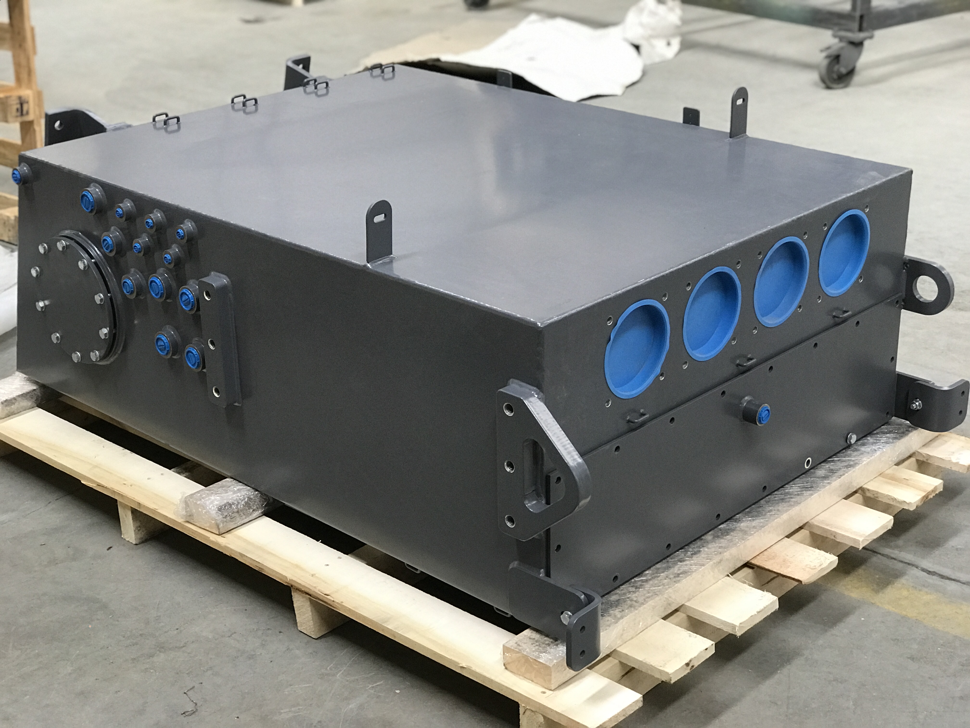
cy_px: 364
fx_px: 1597
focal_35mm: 57
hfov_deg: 33.8
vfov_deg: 25.7
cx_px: 485
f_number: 2.8
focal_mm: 6.6
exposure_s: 1/50
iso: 100
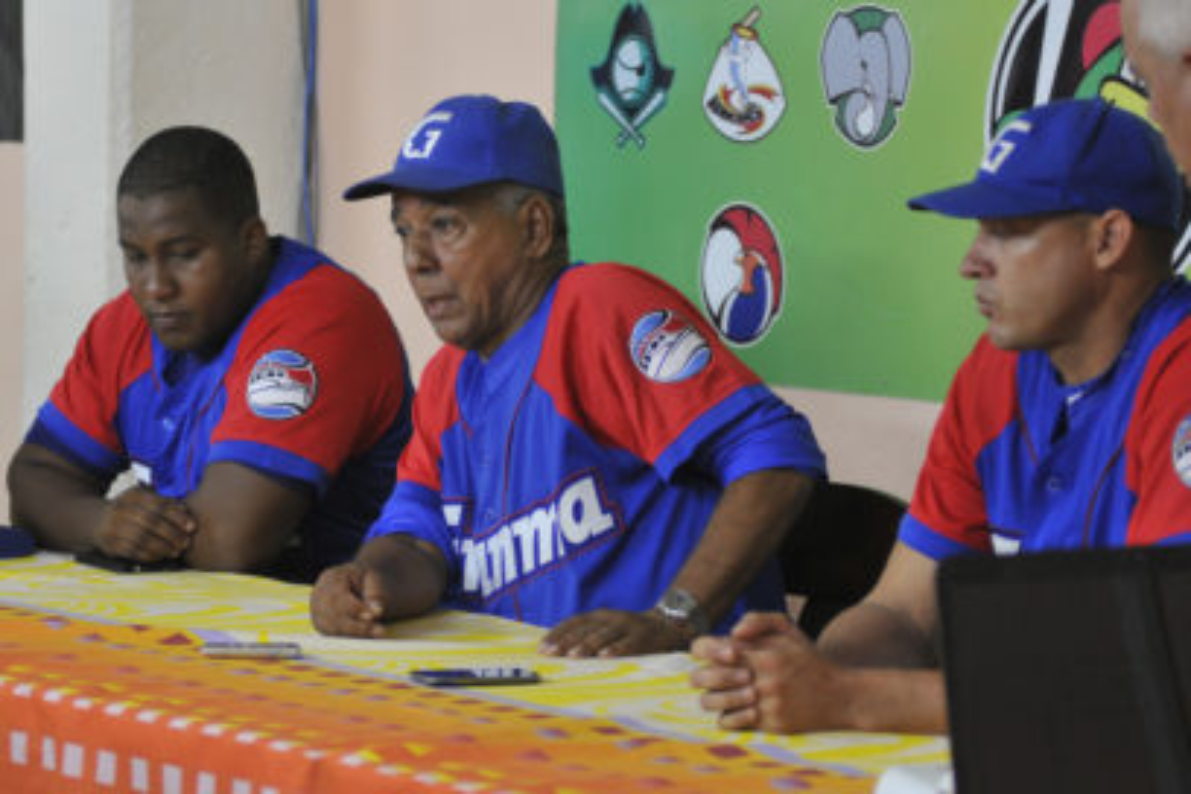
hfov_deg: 17.1
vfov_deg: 11.4
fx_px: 3970
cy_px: 397
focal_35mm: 120
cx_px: 596
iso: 640
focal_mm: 80
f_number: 2.8
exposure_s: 1/60
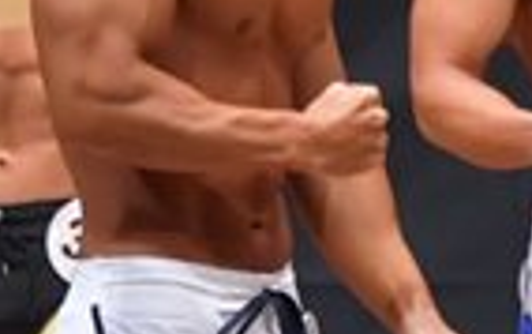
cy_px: 296
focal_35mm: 1500
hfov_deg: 1.4
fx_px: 21765
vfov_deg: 0.9
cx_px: 339
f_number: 5.6
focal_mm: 180
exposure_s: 1/400
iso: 8000
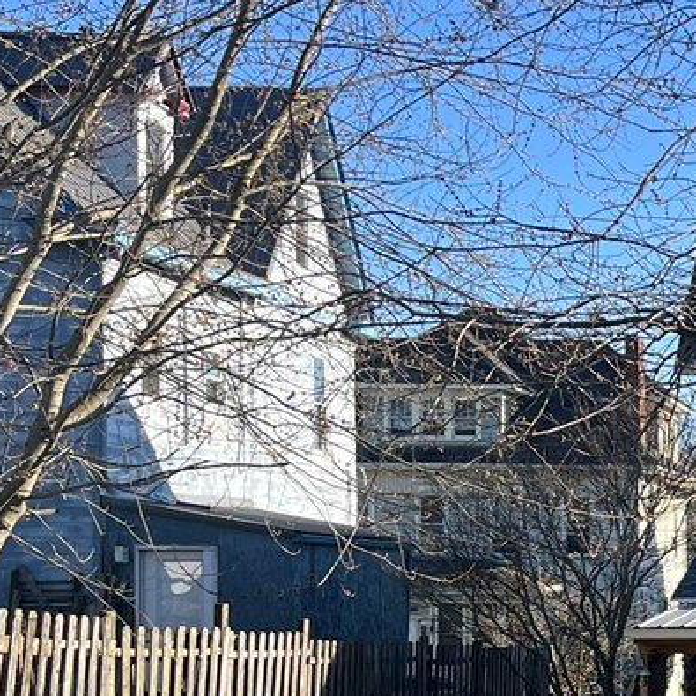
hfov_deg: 17.4
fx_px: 2002
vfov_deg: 19.4
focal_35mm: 88
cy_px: 619
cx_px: 1102
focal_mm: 5.1
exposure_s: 1/1372
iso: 50
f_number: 1.6
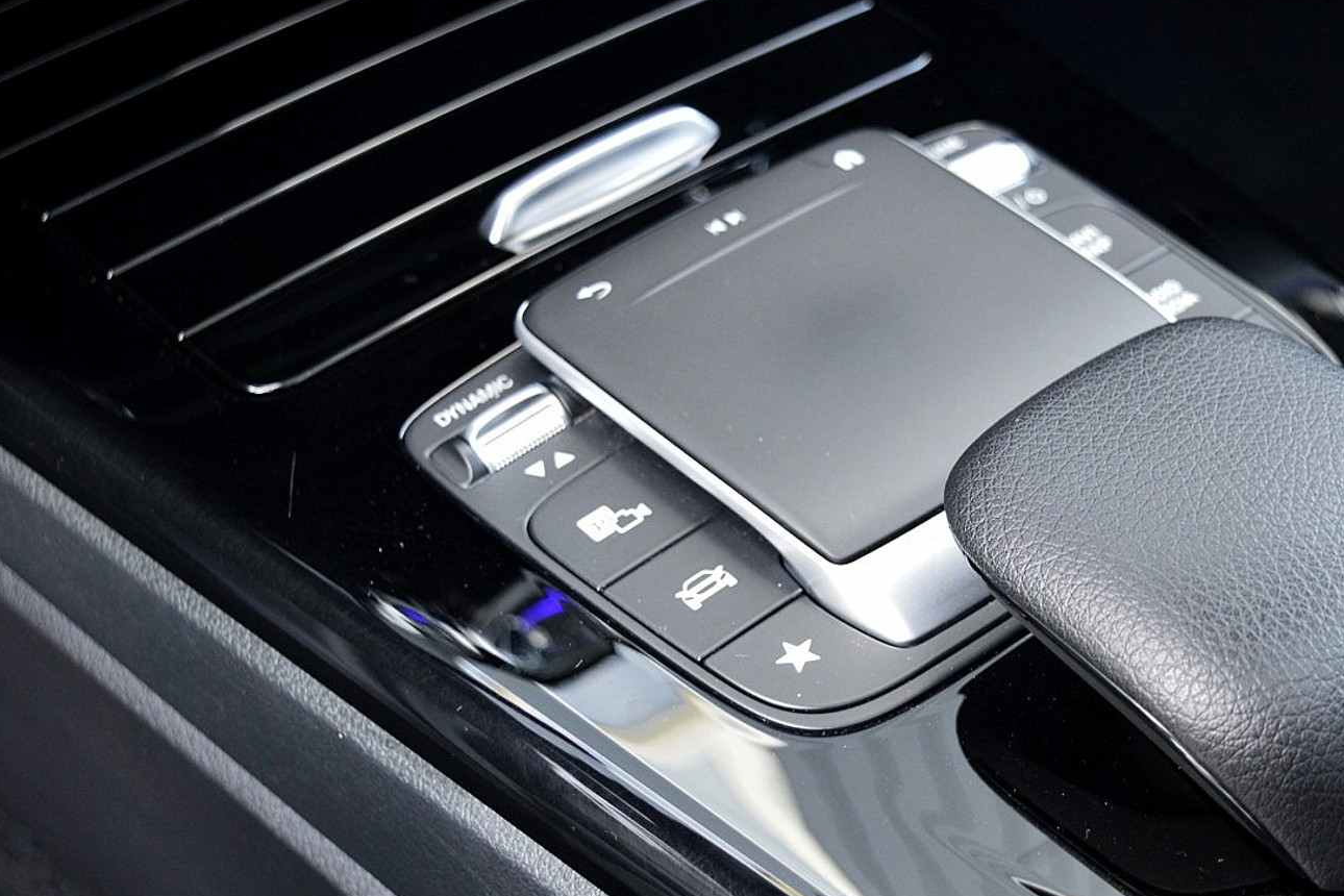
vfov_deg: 21.0
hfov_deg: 30.7
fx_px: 2417
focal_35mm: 65
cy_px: 470
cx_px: 963
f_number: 4.2
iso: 800
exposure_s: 1/25
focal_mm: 29
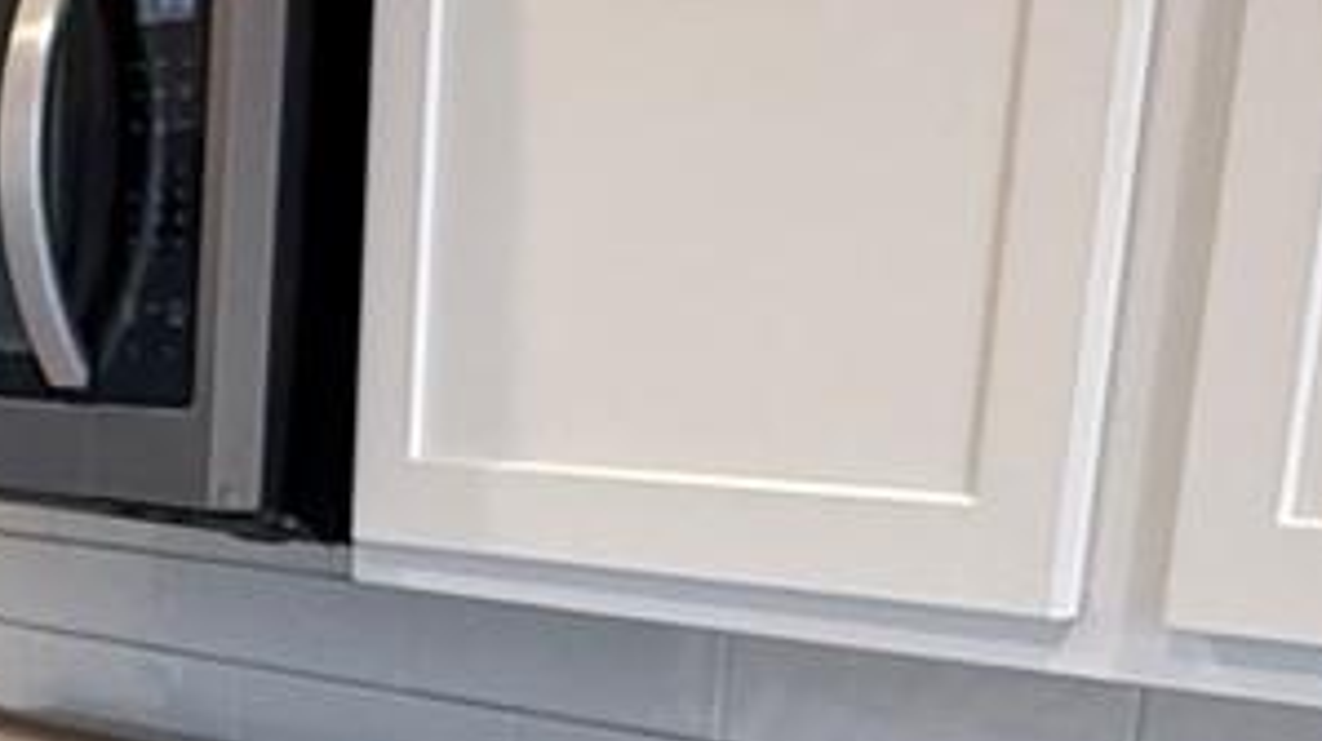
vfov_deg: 13.4
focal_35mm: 82
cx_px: -31
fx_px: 2872
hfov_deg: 24.6
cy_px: 1273
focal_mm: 2.22
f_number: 2.2
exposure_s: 1/60
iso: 400
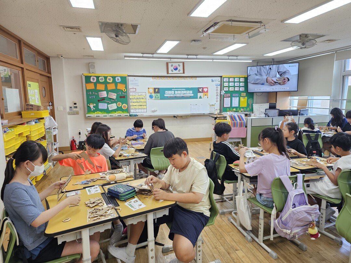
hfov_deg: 73.9
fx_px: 233
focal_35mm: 23
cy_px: 132
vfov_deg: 58.9
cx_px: 176
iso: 200
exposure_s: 1/120
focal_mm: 6.3
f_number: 1.7
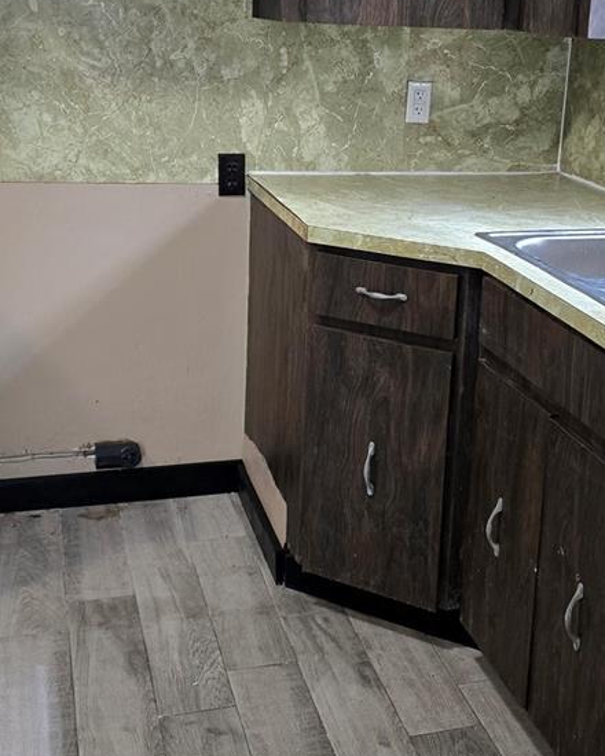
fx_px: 1097
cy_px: 257
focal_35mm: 49
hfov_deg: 30.7
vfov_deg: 37.7
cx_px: 377
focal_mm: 6.3
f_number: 1.7
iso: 400
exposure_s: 1/120
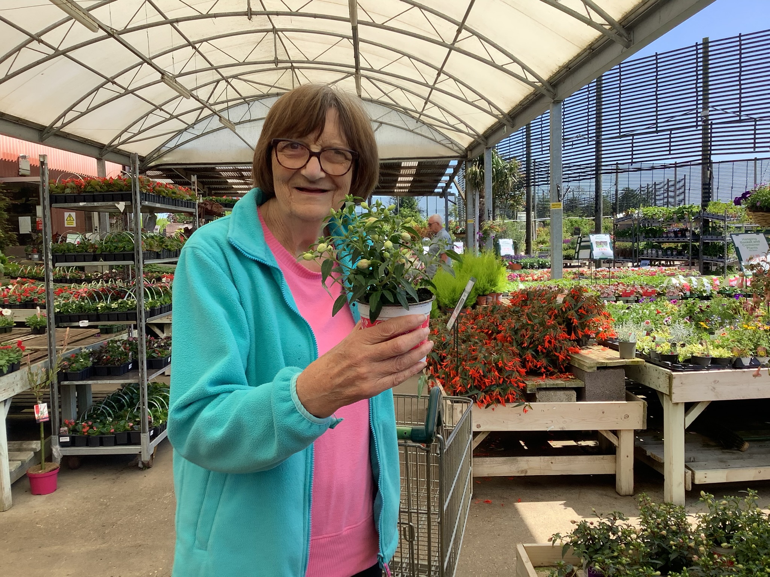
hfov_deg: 58.4
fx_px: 690
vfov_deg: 45.4
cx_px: 385
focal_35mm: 31
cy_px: 288
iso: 25
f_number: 2.4
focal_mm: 3.3
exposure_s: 1/426
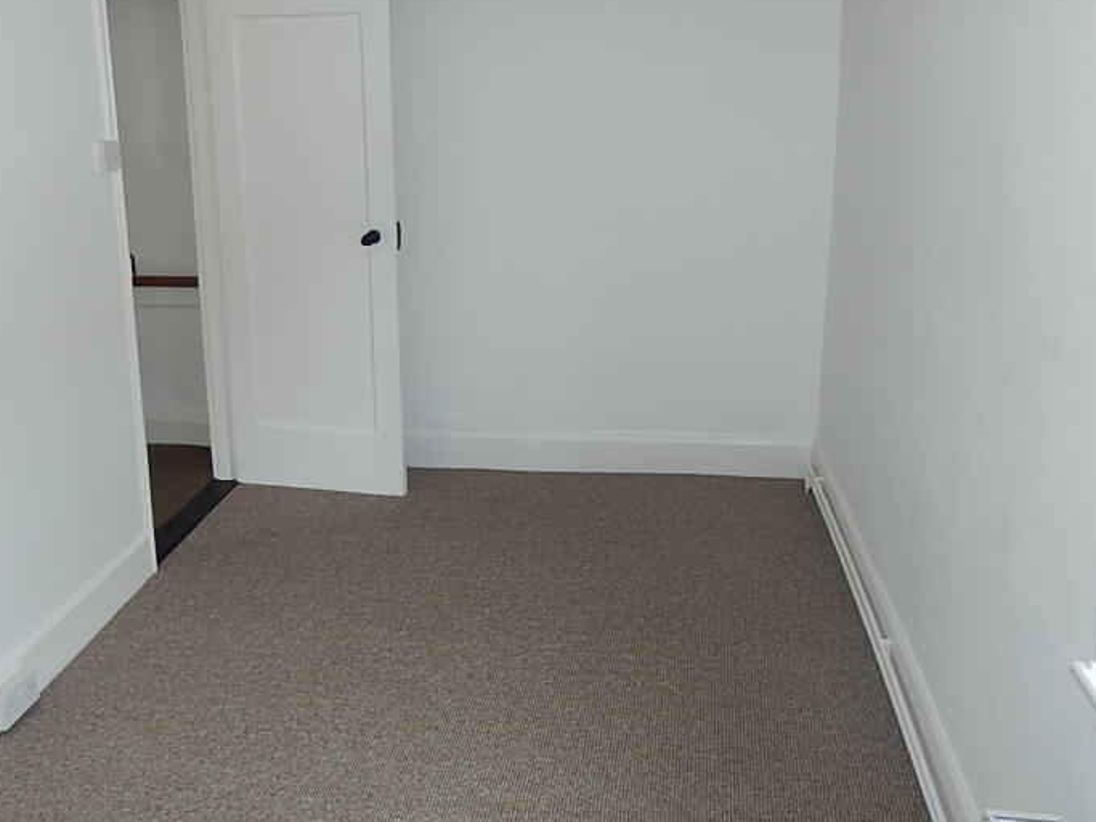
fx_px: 1045
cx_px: 451
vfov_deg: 42.5
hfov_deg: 55.0
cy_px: 297
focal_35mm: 33
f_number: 3
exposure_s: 1/30
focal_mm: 4
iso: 125
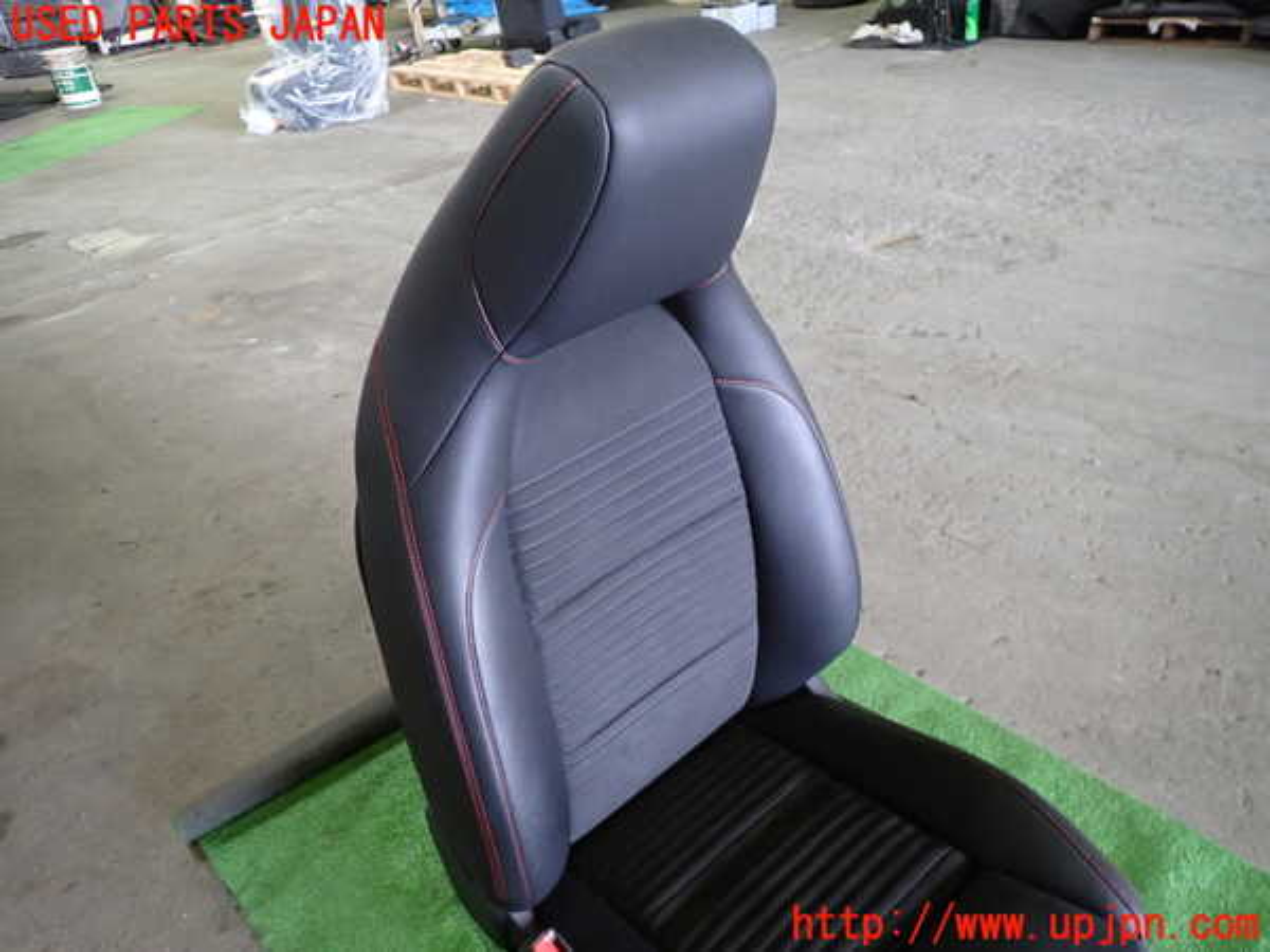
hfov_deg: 69.4
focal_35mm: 25
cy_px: 476
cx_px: 635
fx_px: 917
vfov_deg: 54.9
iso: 320
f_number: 2
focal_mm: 4.5
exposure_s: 1/30
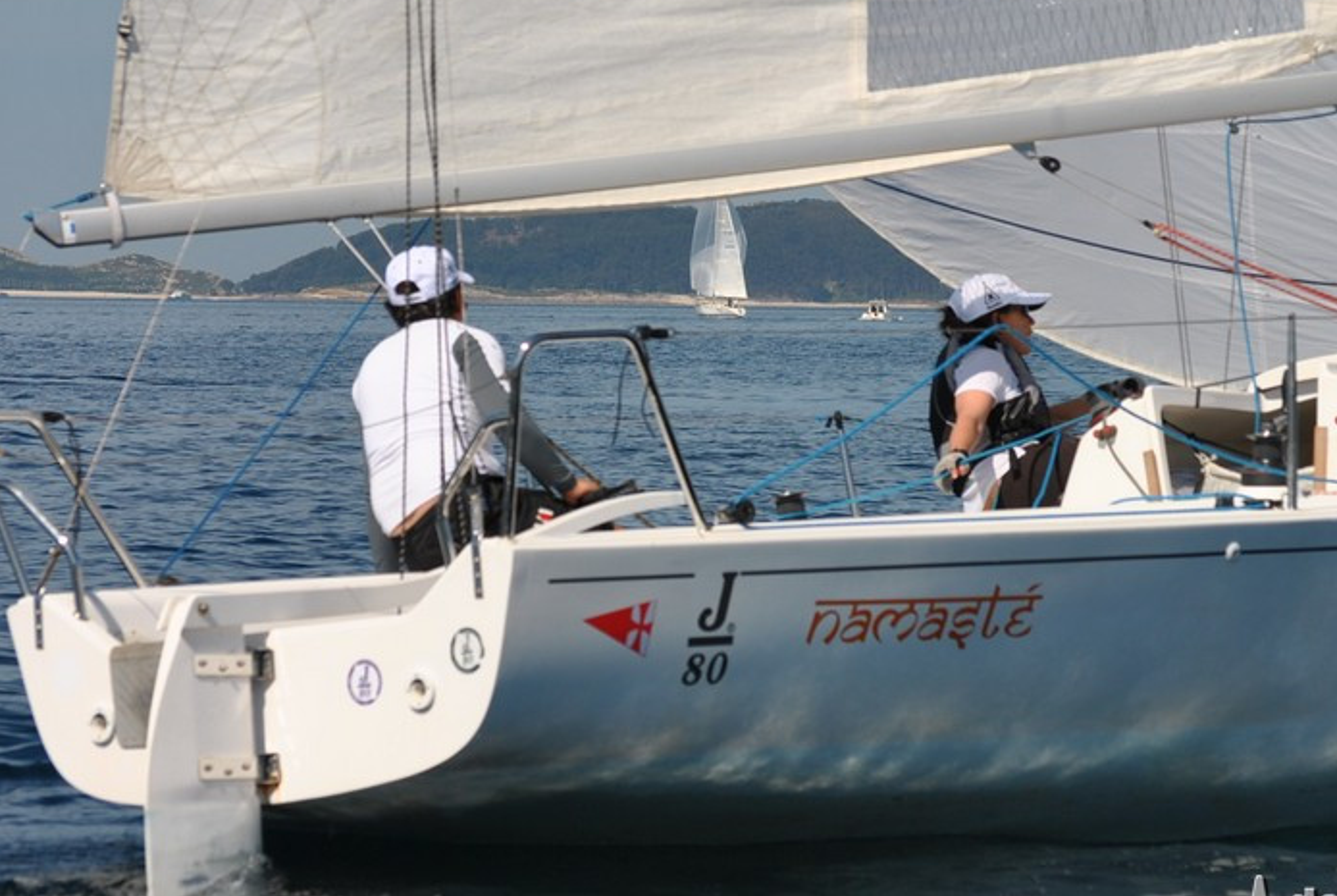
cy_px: 395
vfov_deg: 8.4
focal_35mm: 165
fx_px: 6124
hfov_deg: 12.5
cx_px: 722
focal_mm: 85
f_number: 6.3
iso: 100
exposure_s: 1/640
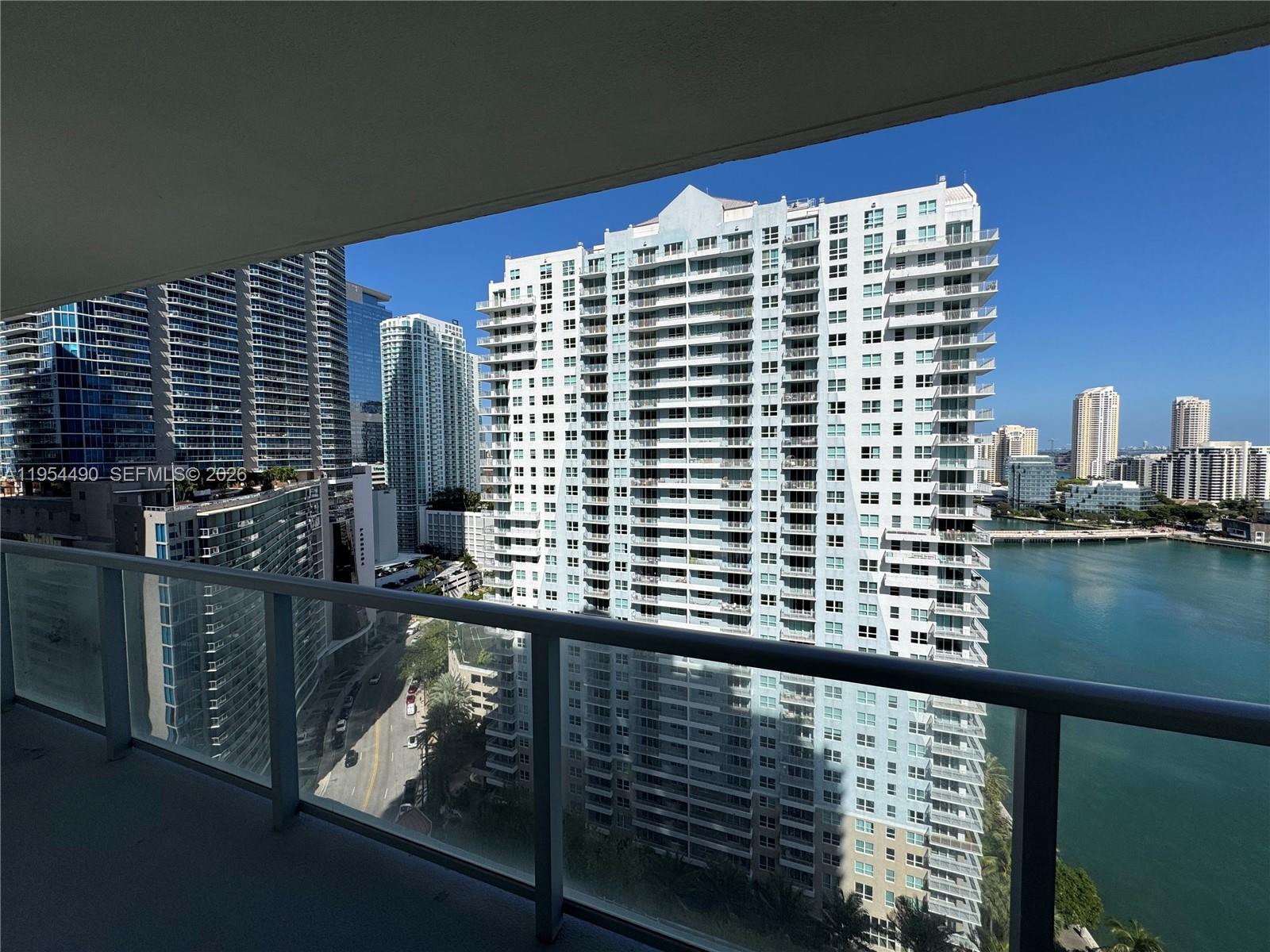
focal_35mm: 14
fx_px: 514
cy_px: 476
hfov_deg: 102.1
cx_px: 635
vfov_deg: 85.7
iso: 32
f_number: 2.2
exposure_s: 1/3906
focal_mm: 2.22
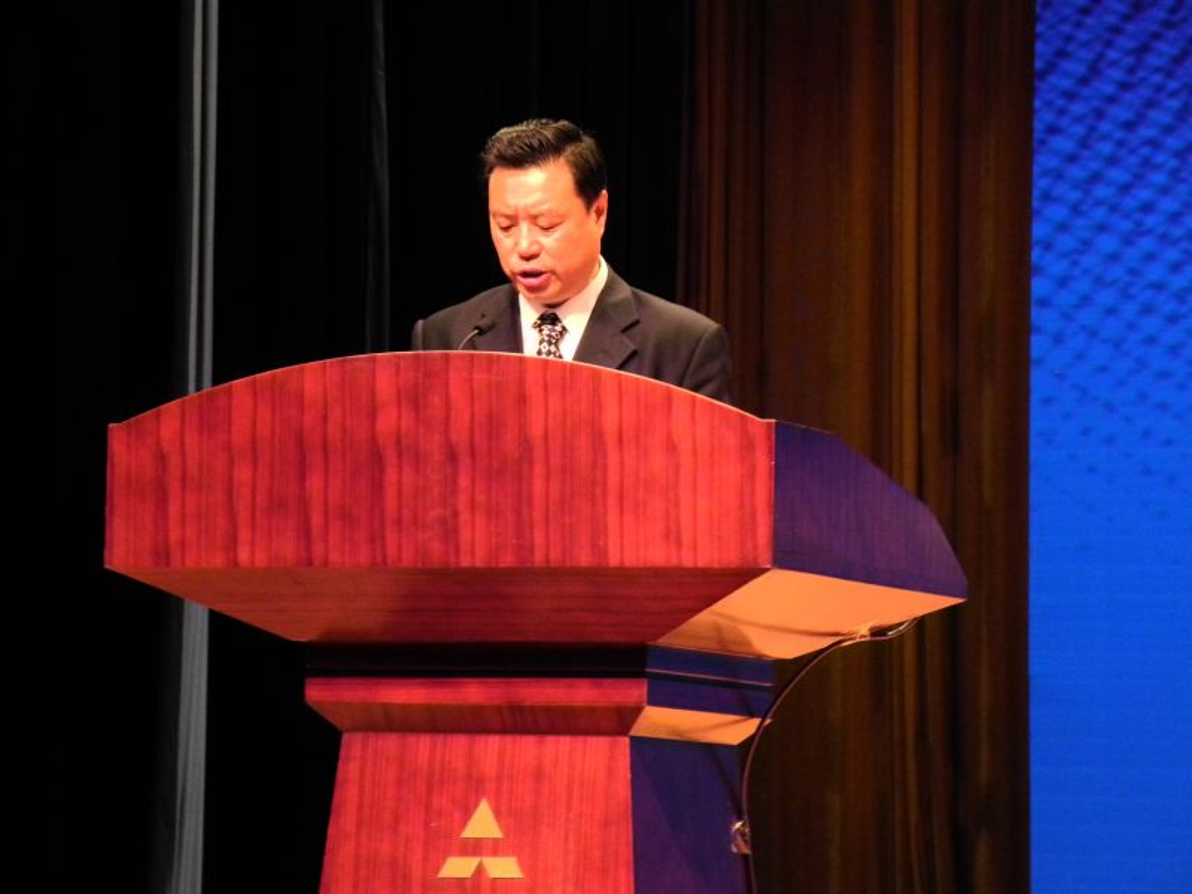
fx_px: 6887
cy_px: 447
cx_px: 596
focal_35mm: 200
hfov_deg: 9.9
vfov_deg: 7.4
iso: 800
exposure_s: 1/10.2
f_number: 5.6
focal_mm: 42.6
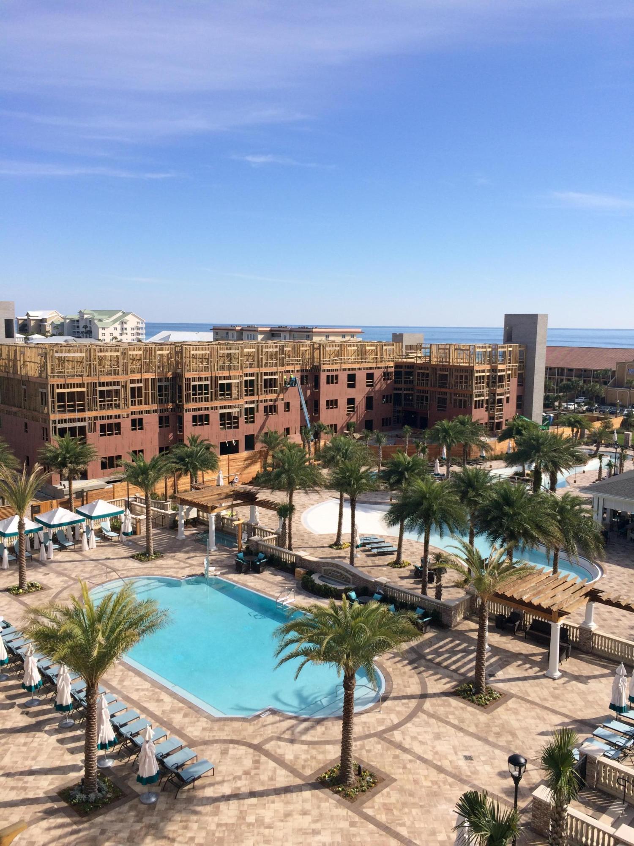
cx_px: 317
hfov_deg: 48.2
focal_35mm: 29
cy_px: 423
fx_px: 708
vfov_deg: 61.7
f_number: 2.2
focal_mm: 4.15
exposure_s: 1/1953
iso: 32
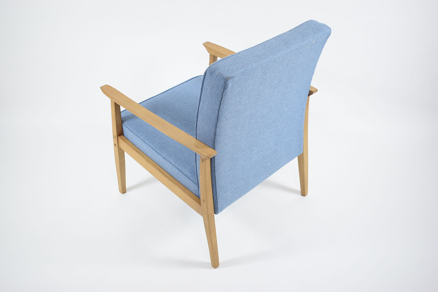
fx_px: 457
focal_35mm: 38
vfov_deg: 35.6
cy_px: 146
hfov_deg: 51.2
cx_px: 219
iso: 100
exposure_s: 1/13
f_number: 4
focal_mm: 25
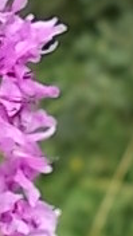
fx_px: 646
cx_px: -34
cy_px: 44
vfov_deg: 20.5
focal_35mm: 103
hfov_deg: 11.5
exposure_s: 1/80
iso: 80
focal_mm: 4.6
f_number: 3.2
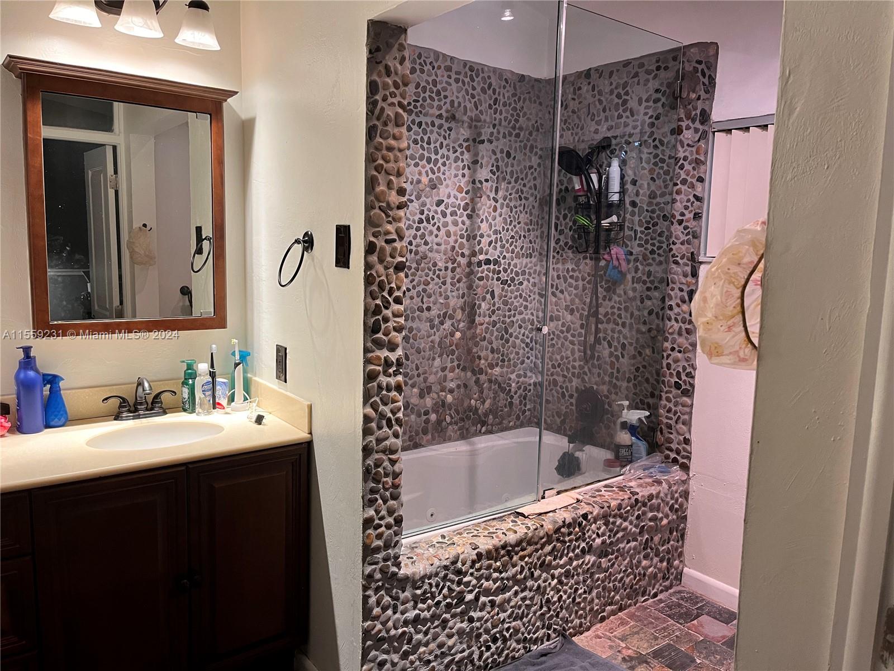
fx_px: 671
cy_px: 336
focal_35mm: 26
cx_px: 447
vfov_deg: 53.1
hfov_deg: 67.3
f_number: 1.6
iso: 160
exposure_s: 1/60
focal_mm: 5.1
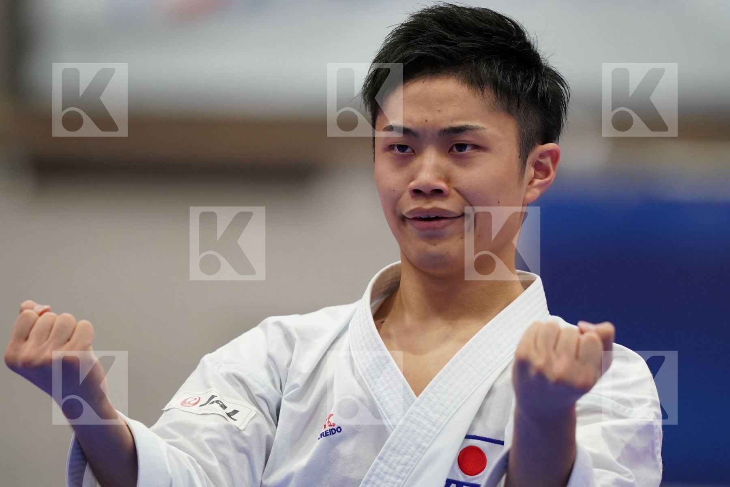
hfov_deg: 3.4
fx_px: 12166
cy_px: 244
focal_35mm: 600
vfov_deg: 2.3
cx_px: 365
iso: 1600
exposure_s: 1/500
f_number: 2.8
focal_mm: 400
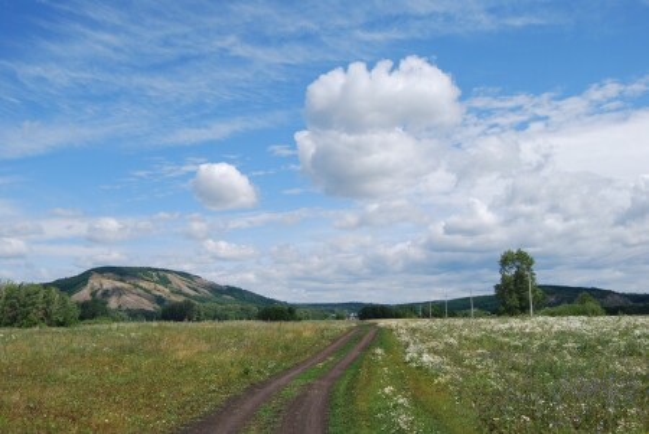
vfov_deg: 40.1
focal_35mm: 33
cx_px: 324
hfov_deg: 57.2
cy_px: 217
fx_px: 595
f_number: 9
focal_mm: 22
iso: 100
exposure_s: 1/320
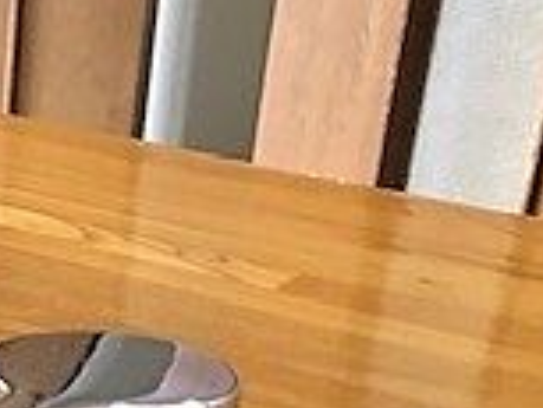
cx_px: -387
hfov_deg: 15.0
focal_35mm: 117
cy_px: 734
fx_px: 1837
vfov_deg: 11.7
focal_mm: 3.99
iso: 80
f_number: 1.8
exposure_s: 1/15
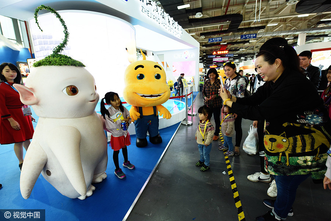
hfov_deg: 100.4
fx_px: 138
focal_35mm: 15
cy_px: 110
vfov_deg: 77.4
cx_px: 166
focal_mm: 15
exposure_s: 1/160
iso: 1600
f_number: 4.5
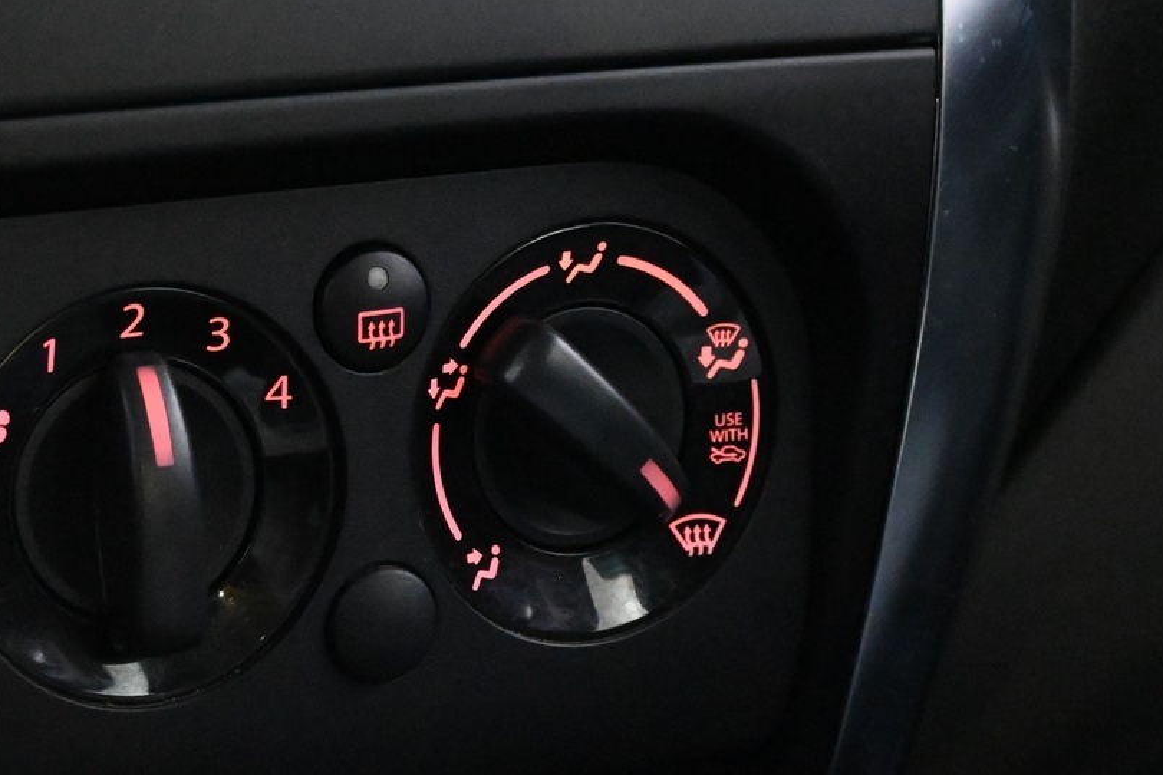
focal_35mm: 82
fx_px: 2665
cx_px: 142
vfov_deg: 16.5
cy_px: 449
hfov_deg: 24.0
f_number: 4.5
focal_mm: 27.5
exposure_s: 1/40
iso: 10000
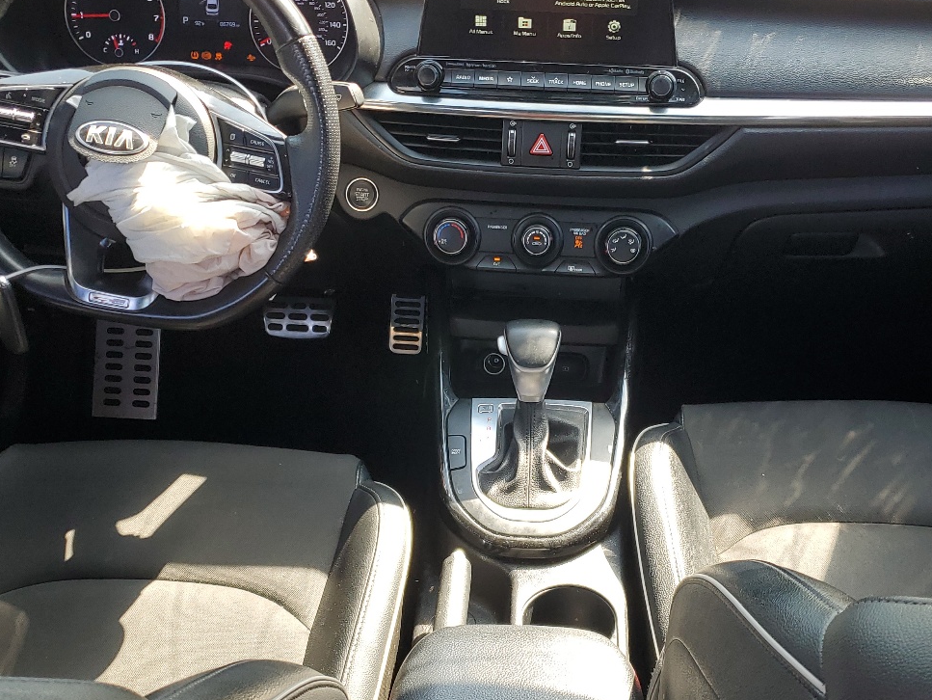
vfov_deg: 33.4
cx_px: 515
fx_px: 1158
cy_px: 456
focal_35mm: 43
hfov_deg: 43.8
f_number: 1.5
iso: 50
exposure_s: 1/161
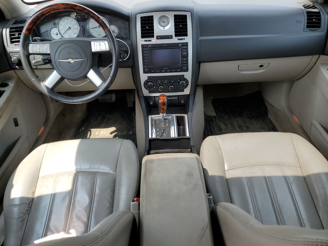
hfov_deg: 67.3
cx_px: 164
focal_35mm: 26
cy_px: 123
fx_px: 246
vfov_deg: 53.1
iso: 50
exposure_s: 1/500
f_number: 1.5
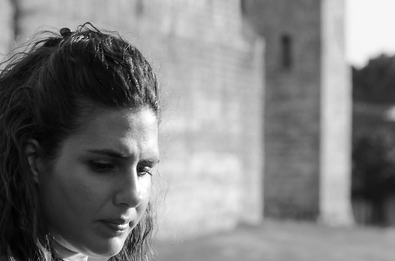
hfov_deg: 6.8
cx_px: 297
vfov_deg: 4.5
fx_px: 3313
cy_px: 94
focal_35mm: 303
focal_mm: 65
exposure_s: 1/320
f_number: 4.5
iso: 100
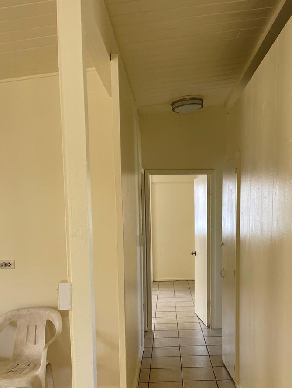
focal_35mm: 35
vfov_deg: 51.7
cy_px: 256
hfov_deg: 40.3
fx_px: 393
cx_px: 193
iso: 100
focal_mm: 5.1
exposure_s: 1/121
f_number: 1.6
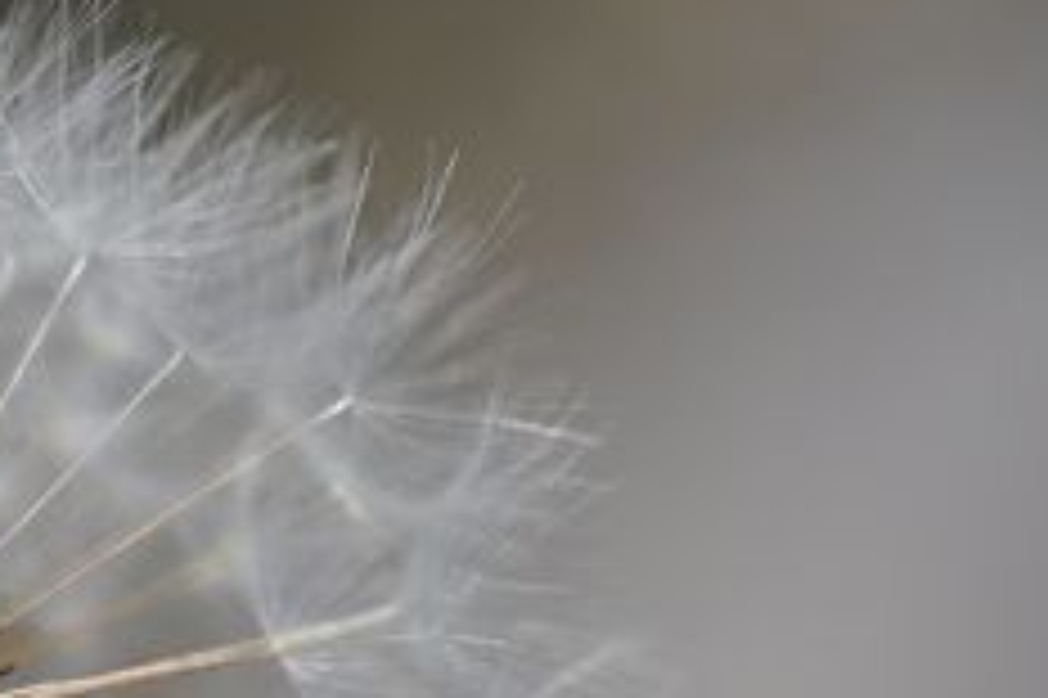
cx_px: -252
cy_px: 849
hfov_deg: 5.5
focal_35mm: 376
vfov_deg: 3.6
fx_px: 10938
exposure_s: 1/1250
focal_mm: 90
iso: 200
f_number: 4
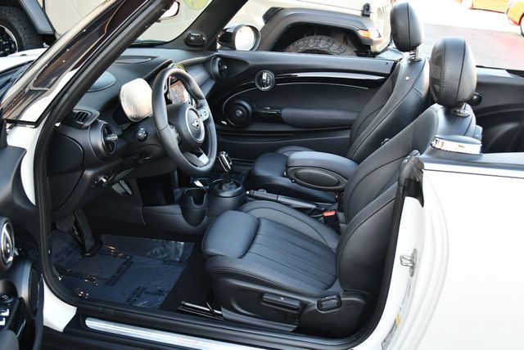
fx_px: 524
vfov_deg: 36.9
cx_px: 262
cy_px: 175
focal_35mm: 36
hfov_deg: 53.1
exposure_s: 1/250
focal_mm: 18
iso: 640
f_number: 3.5
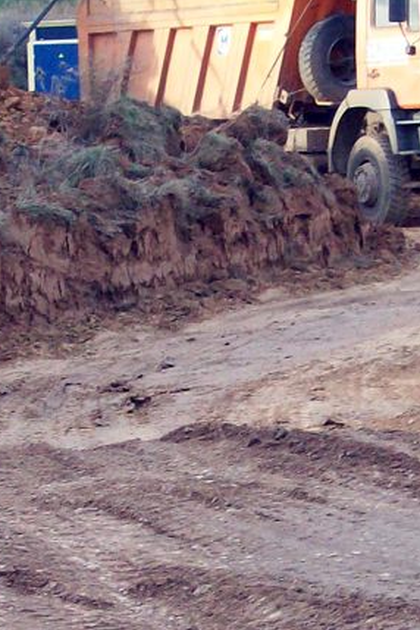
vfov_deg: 12.6
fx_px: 2852
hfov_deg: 8.4
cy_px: 399
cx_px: 178
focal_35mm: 163
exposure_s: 1/91.3
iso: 140
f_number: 3.4
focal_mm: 9.4
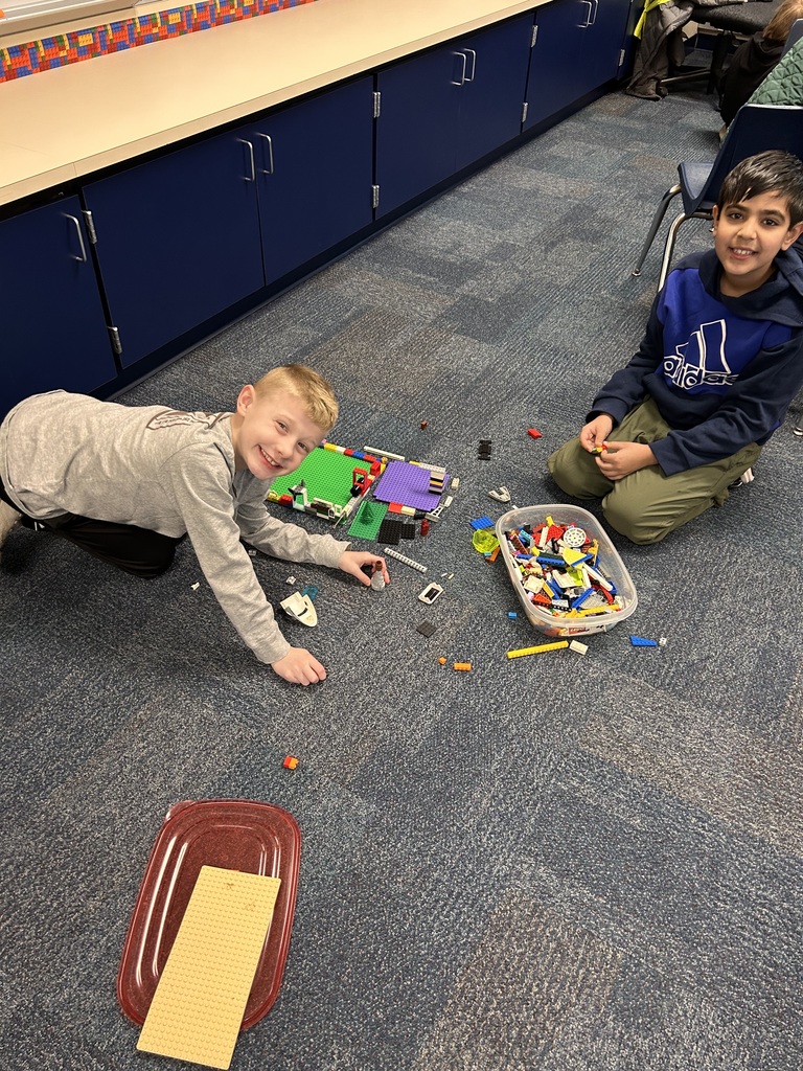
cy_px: 536
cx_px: 402
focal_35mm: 26
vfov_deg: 67.3
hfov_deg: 53.1
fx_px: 804
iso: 125
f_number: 1.5
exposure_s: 1/85
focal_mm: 5.7
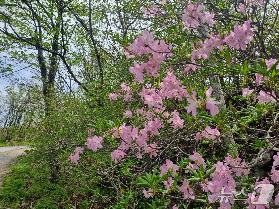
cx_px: 140
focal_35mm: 26
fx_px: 210
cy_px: 104
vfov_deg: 53.1
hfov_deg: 67.3
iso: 50
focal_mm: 5.4
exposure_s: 1/2296
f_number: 1.8
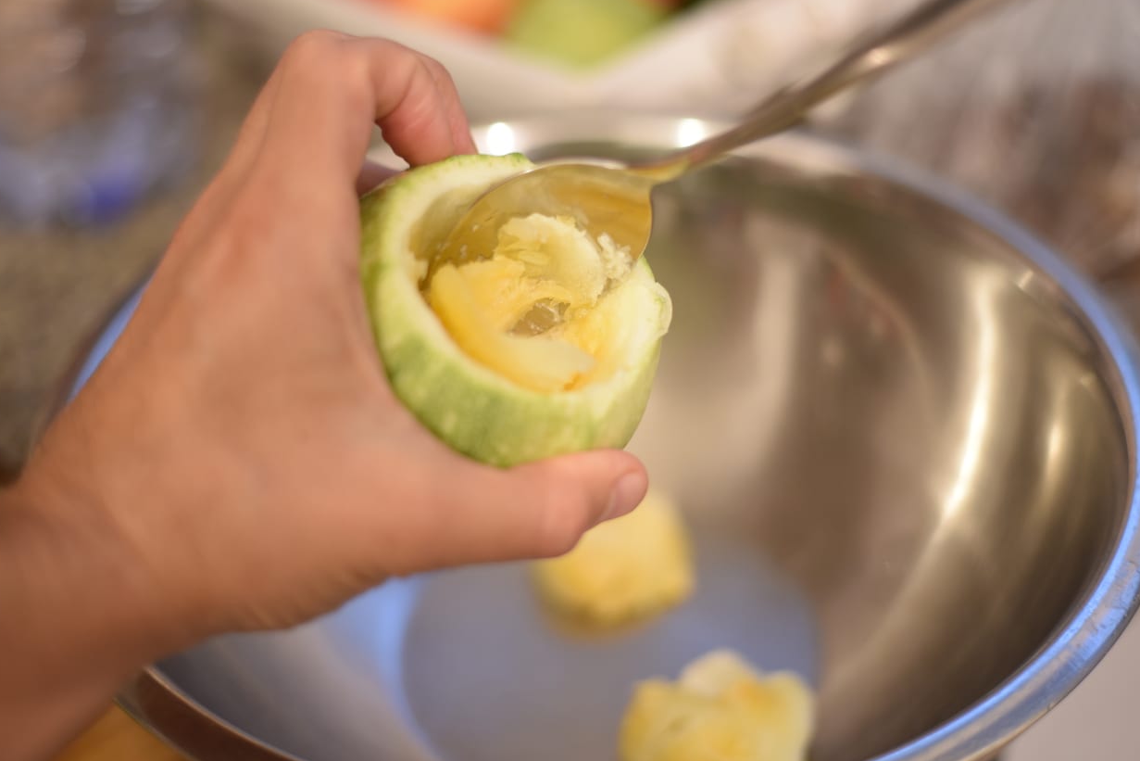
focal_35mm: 52
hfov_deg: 38.2
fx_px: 1647
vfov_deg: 26.0
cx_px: 579
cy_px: 387
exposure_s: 1/60
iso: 1000
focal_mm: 50
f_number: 1.8
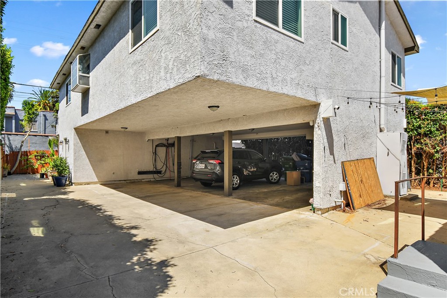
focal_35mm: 19
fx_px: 236
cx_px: 224
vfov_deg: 64.6
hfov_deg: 86.9
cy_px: 149
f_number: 5
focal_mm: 13
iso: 100
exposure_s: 1/160
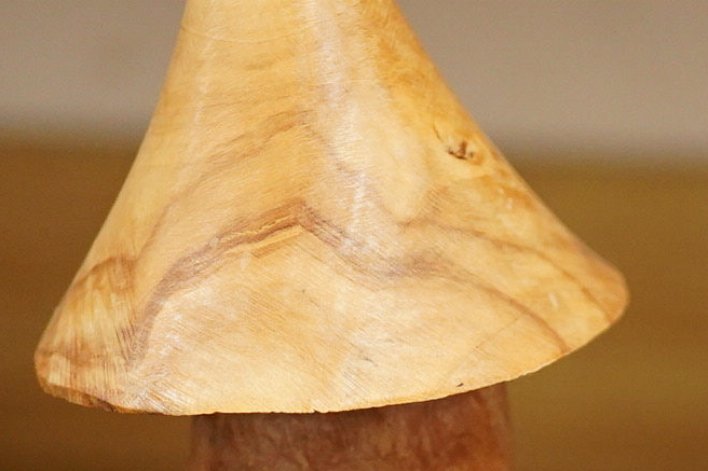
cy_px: 543
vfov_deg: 10.0
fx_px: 2654
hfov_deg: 14.9
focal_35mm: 135
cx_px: 698
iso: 2500
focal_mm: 30
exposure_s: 1/320
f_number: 3.5
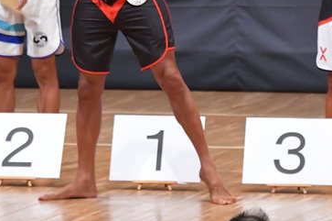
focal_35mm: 577
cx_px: 131
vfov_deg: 2.4
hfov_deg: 3.6
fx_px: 5314
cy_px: -9
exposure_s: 1/400
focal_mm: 180
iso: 8000
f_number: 5.6
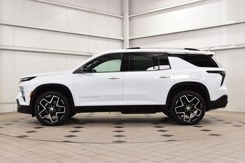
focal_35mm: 46
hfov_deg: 42.3
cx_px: 122
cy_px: 82
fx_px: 317
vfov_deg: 29.0
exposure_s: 1/60
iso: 1250
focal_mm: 31
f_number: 8
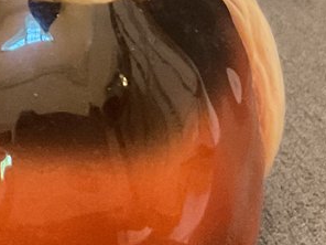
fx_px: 1394
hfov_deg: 13.1
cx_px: -7
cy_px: -100
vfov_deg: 9.8
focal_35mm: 148
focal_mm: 3
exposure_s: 1/30
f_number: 1.8
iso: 400
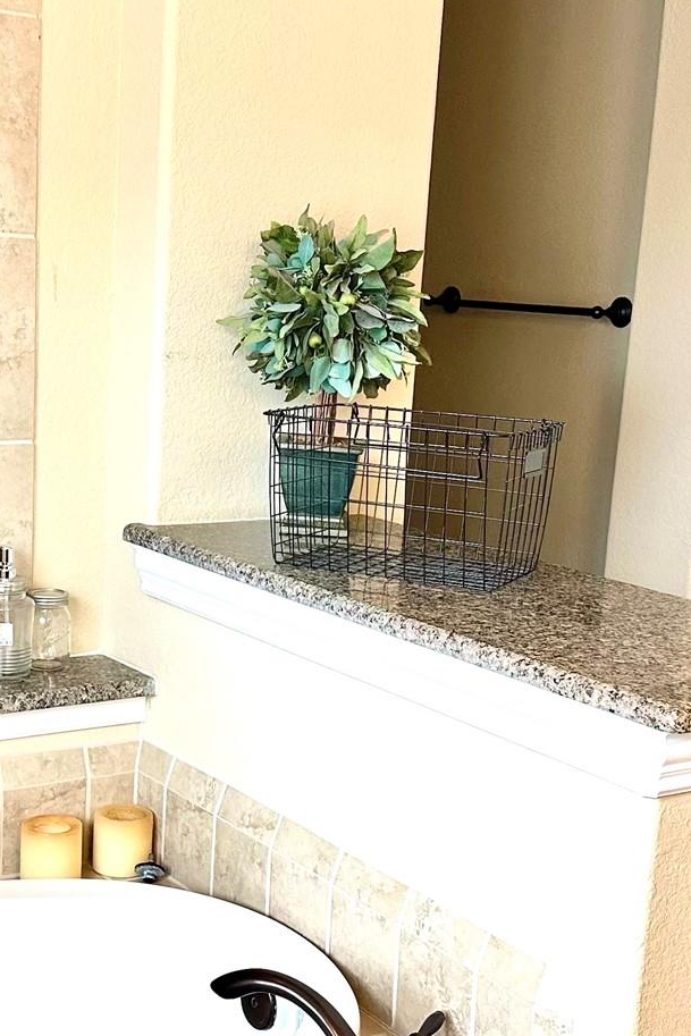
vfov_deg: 35.6
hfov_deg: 24.1
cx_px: 252
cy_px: 591
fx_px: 1612
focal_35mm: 56
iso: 160
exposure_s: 1/120
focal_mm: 6.86
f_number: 1.78
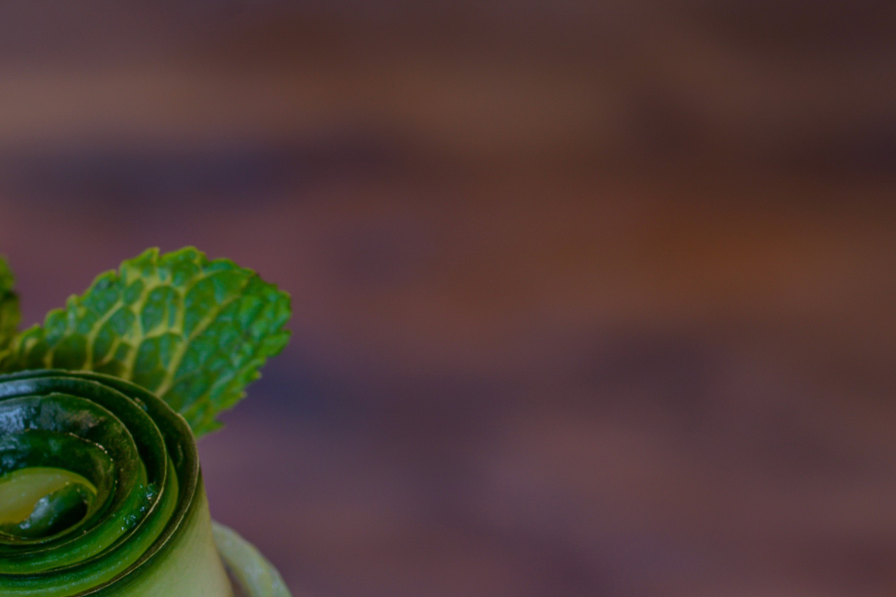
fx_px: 9306
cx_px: -172
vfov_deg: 3.7
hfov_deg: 5.5
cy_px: 961
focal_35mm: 374
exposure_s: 1.6
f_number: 9
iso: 160
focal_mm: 105
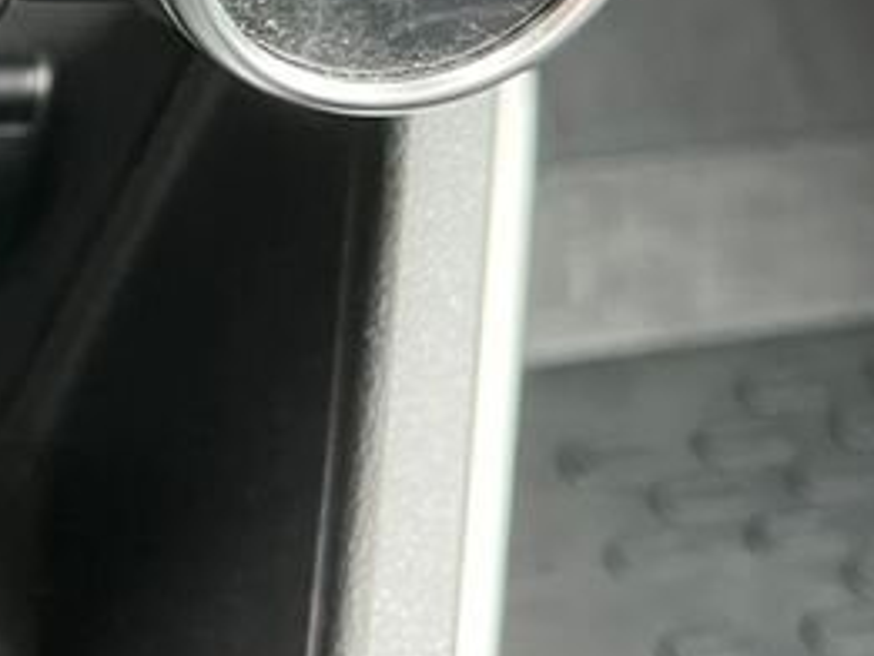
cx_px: -429
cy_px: -54
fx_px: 2577
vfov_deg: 14.2
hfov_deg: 17.4
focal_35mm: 102
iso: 250
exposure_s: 1/60
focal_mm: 5.1
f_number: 1.6
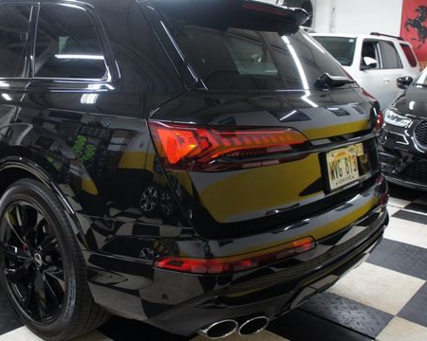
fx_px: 455
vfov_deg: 41.1
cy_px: 149
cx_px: 141
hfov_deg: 49.4
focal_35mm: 36
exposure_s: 1/30
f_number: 3.5
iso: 640
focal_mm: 18
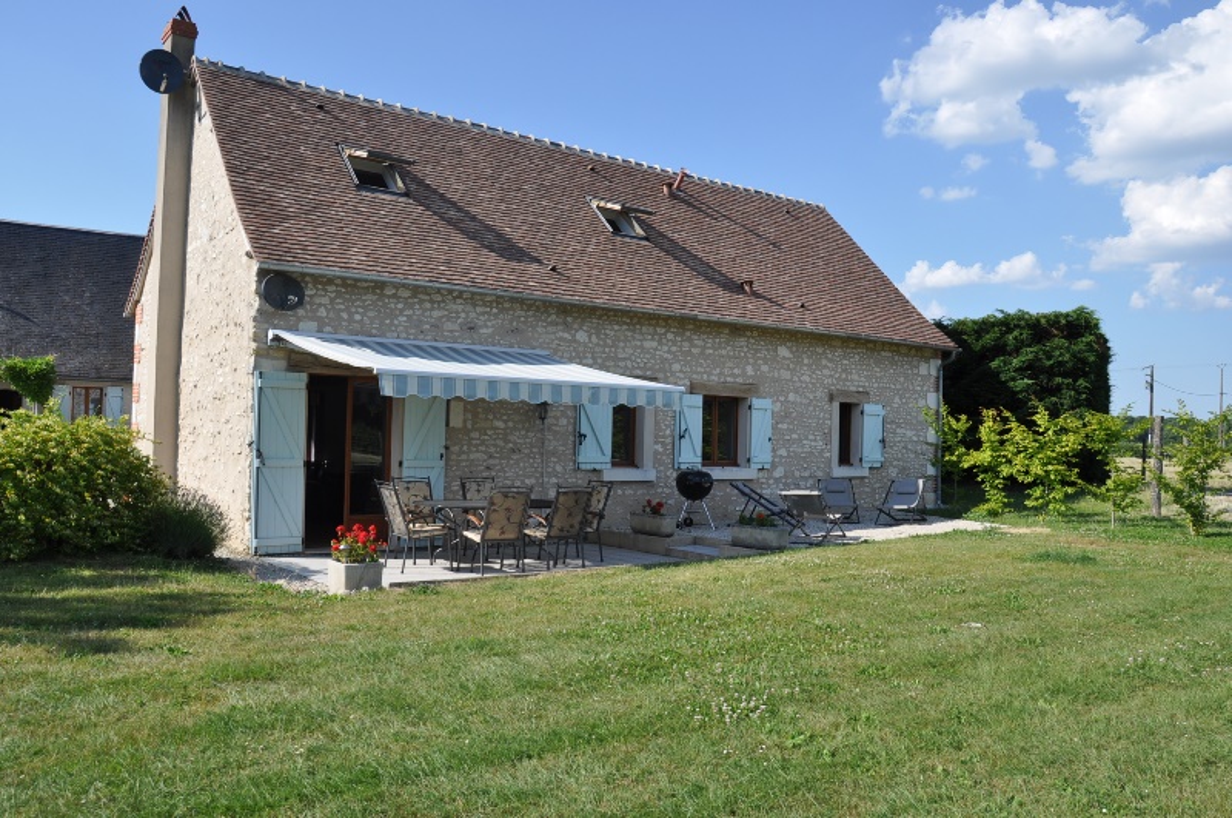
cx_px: 616
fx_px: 923
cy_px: 409
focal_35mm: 27
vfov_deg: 47.8
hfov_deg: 67.5
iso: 200
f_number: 9
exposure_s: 1/320
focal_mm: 18
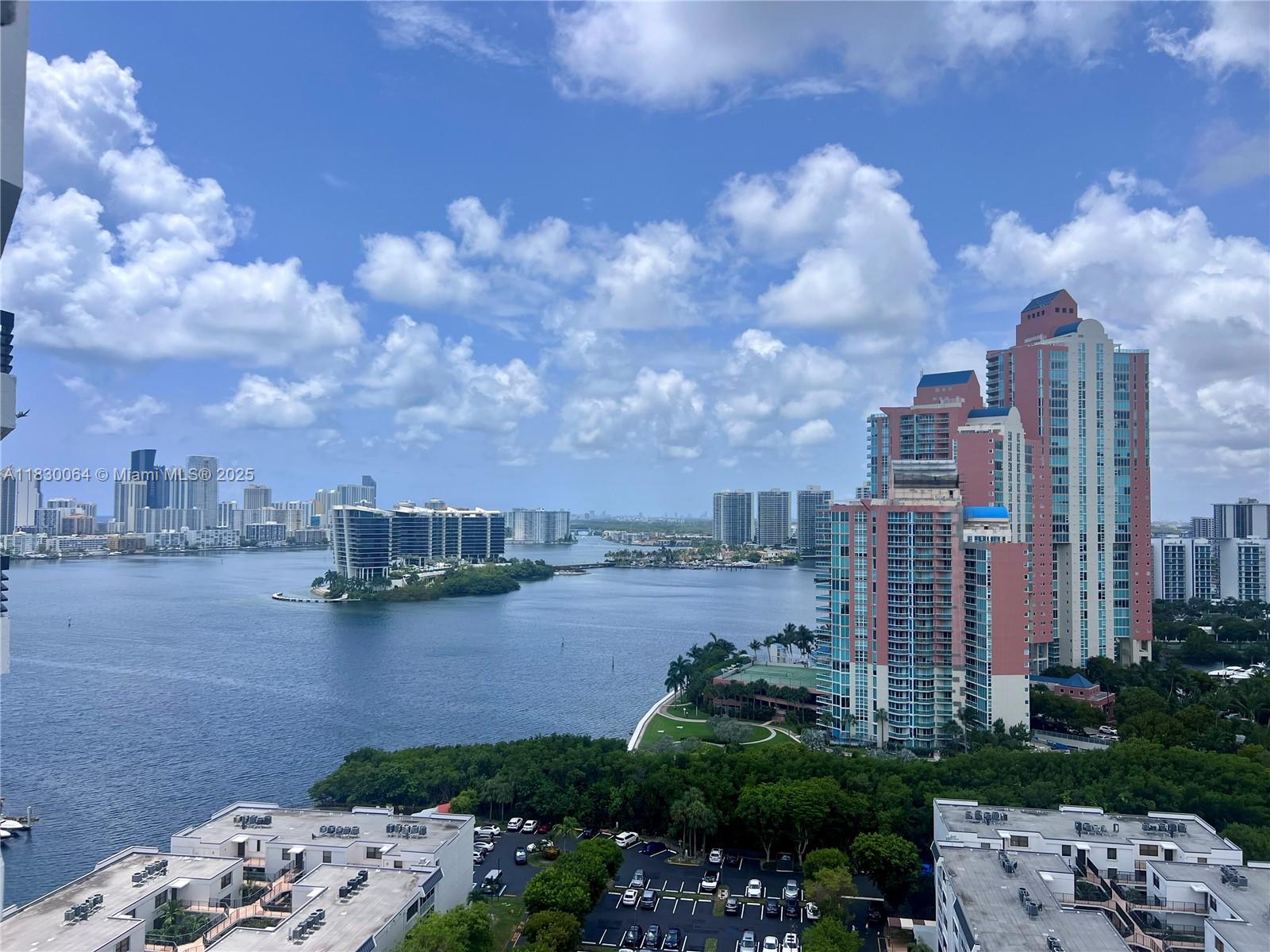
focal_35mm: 26
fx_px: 954
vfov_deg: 53.1
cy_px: 476
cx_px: 635
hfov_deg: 67.3
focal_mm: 5.7
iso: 50
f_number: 1.5
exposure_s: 1/8000
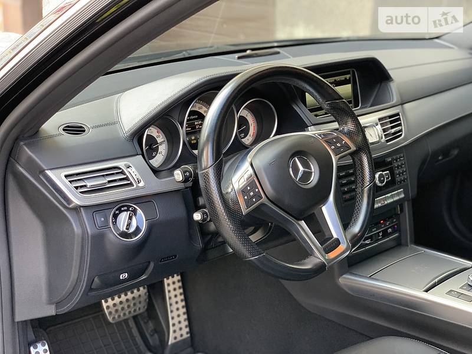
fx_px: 709
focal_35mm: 52
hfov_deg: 36.8
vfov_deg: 28.0
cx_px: 236
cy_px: 177
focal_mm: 6
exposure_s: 1/70
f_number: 2.4
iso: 125
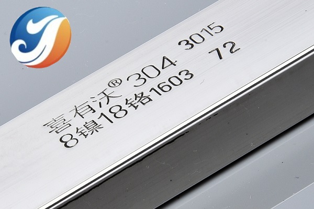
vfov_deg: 16.1
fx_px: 741
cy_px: 104
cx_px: 157
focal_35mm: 85
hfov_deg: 23.9
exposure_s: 1/160
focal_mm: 85
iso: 160
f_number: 29
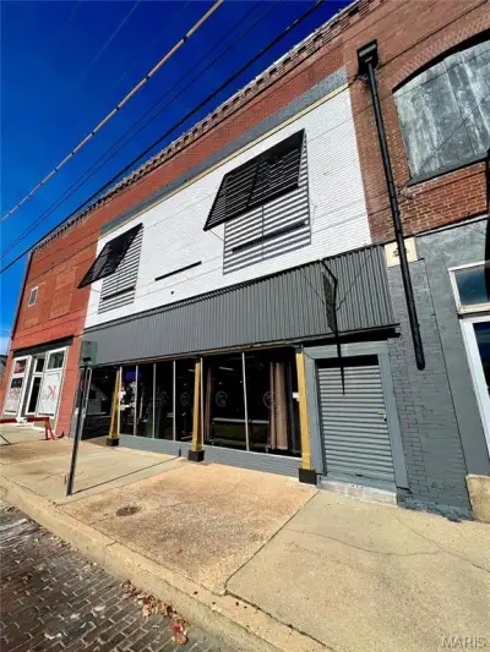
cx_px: 245
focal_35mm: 13
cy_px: 326
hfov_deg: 89.9
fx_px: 245
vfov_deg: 106.2
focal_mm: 1.57
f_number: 1.8
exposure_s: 1/2950
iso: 32
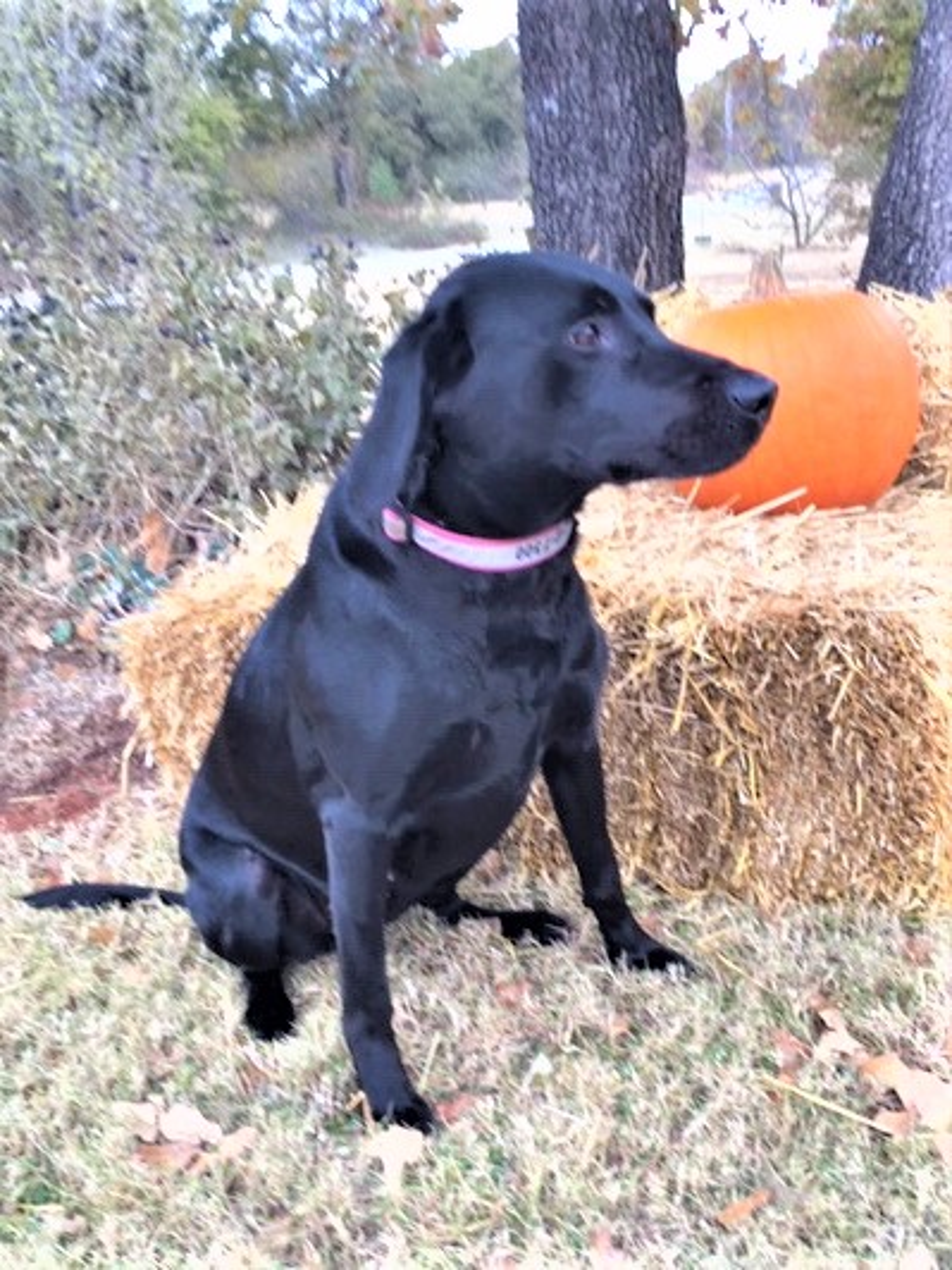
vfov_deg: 61.7
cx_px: 476
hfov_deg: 48.2
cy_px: 635
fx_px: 1063
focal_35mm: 29
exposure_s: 1/60
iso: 32
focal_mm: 4.15
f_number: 2.2
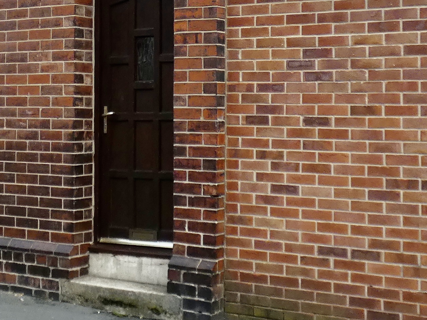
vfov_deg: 19.2
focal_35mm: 76
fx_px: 937
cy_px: 63
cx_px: 146
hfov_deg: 25.5
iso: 80
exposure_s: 1/800
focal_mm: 3.6
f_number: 2.8
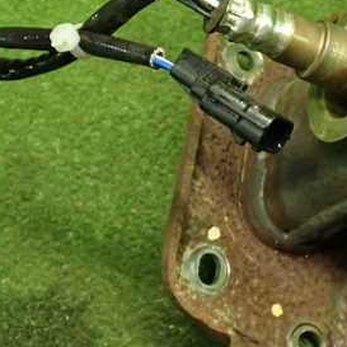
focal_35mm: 70
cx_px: 248
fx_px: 794
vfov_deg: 24.5
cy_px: 104
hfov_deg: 24.5
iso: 500
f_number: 2.5
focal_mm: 6.37
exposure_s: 1/40
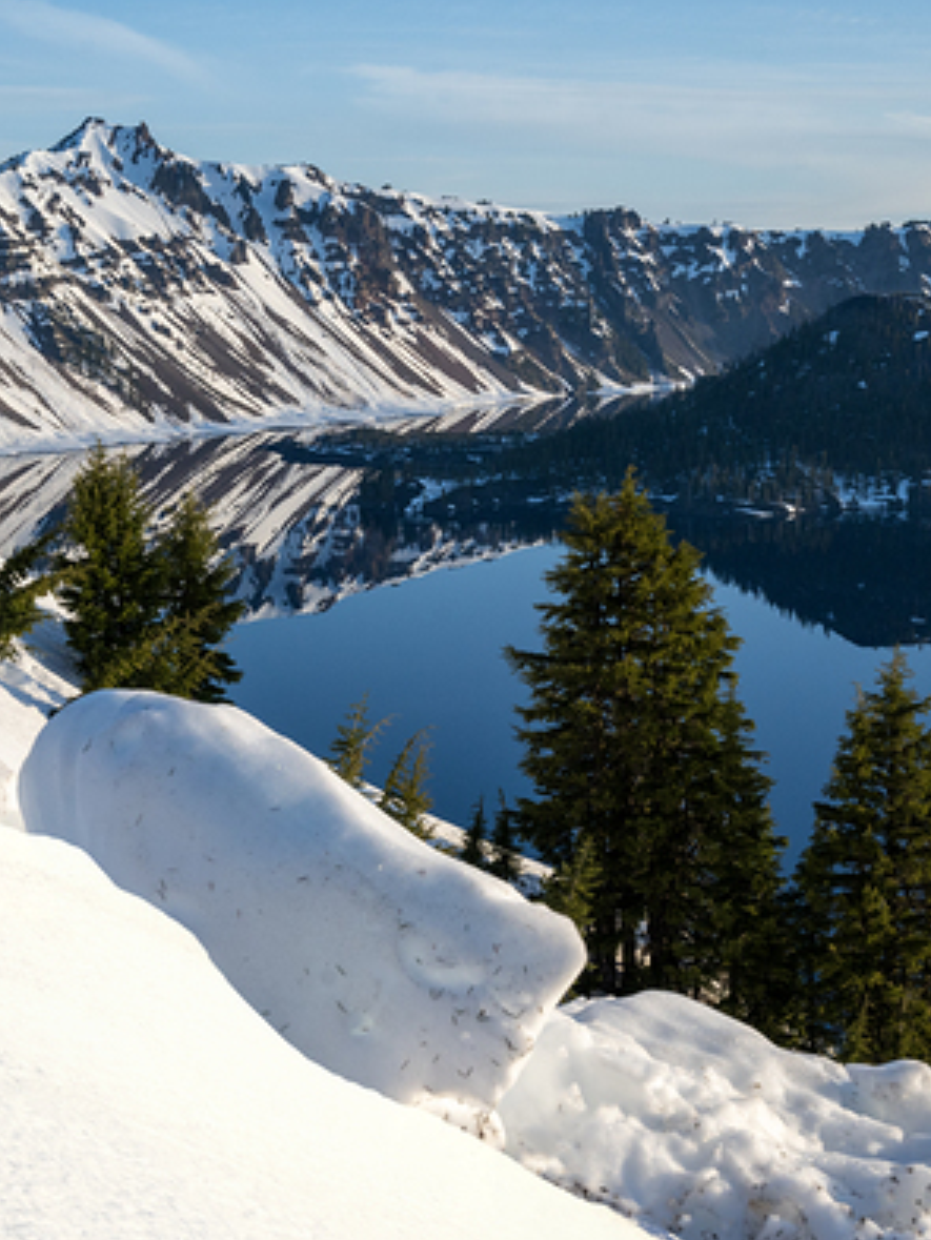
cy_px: 614
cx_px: 417
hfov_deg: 23.3
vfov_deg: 30.7
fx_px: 2258
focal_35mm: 63
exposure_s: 1/1000
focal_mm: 43
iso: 1000
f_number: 9
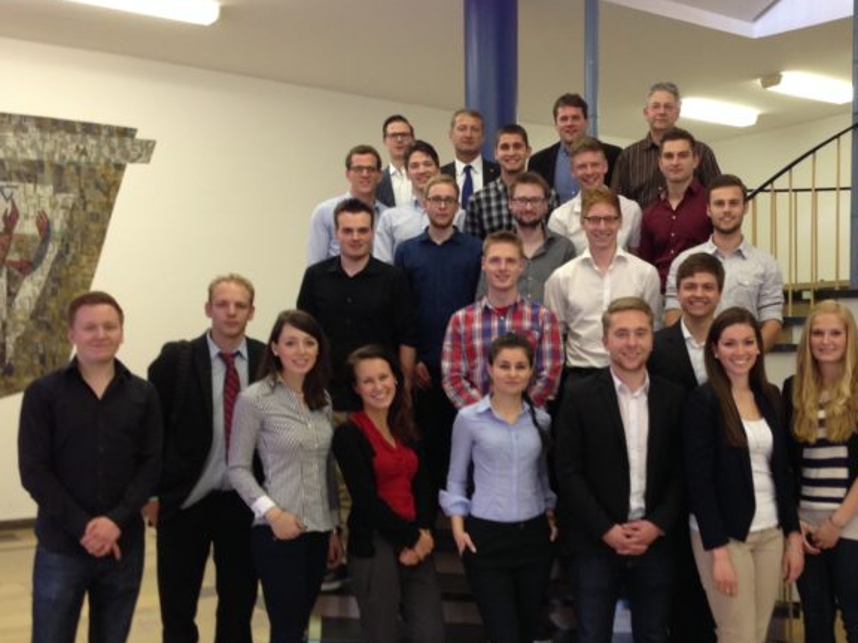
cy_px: 365
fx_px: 1091
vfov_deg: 32.8
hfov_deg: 42.5
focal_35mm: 44
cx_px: 548
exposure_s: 1/20
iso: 100
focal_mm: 4.12
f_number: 2.4
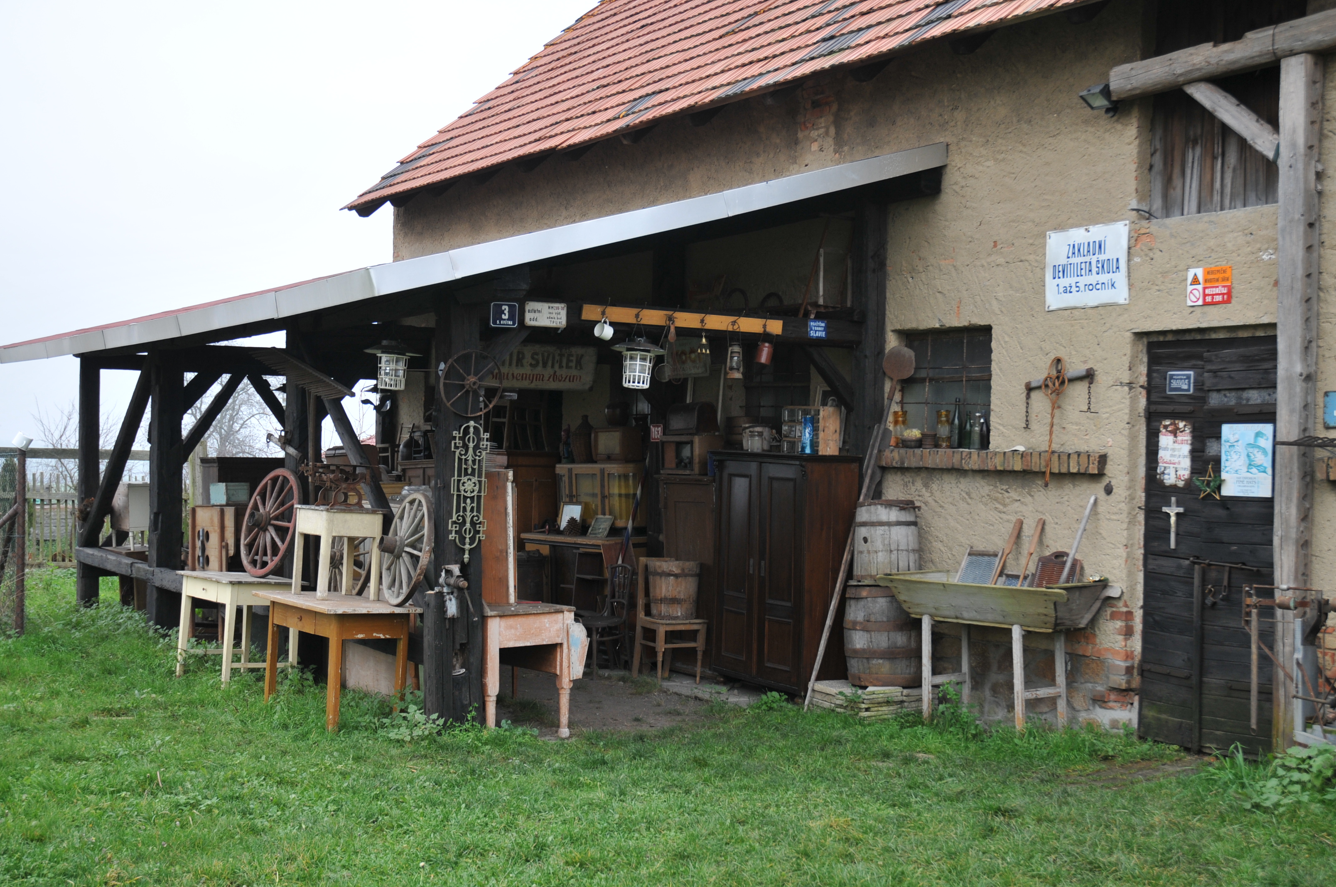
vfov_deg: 30.8
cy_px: 444
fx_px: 1612
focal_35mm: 44
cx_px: 668
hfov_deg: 45.0
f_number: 4
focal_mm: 29
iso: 250
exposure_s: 1/60
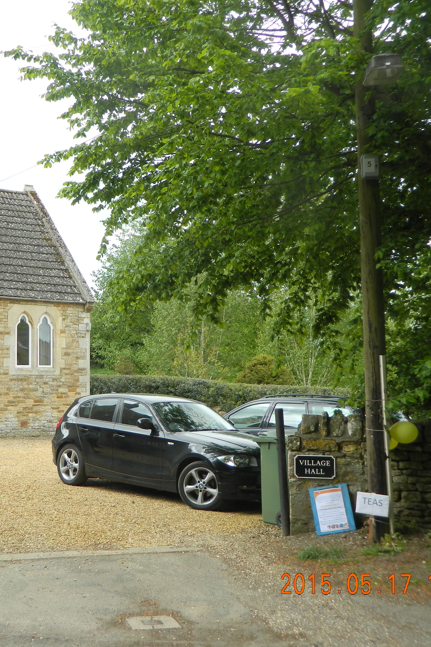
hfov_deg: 27.2
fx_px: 880
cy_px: 326
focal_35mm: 49
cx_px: 112
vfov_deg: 40.3
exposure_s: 1/250
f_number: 3.3
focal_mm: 6.2
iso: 80
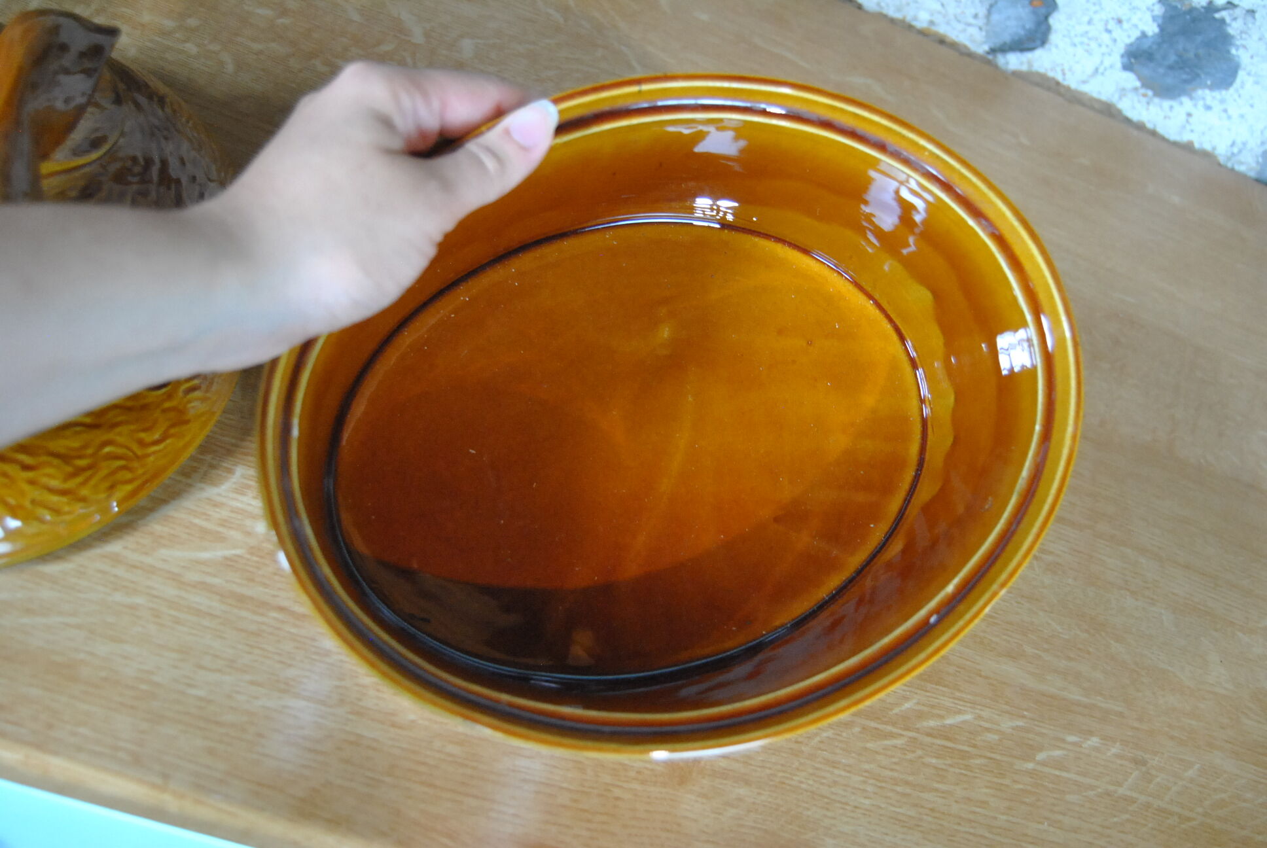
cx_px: 634
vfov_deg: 34.3
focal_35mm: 39
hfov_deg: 49.5
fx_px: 1374
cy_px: 424
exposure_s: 1/30
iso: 1100
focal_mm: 26
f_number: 4
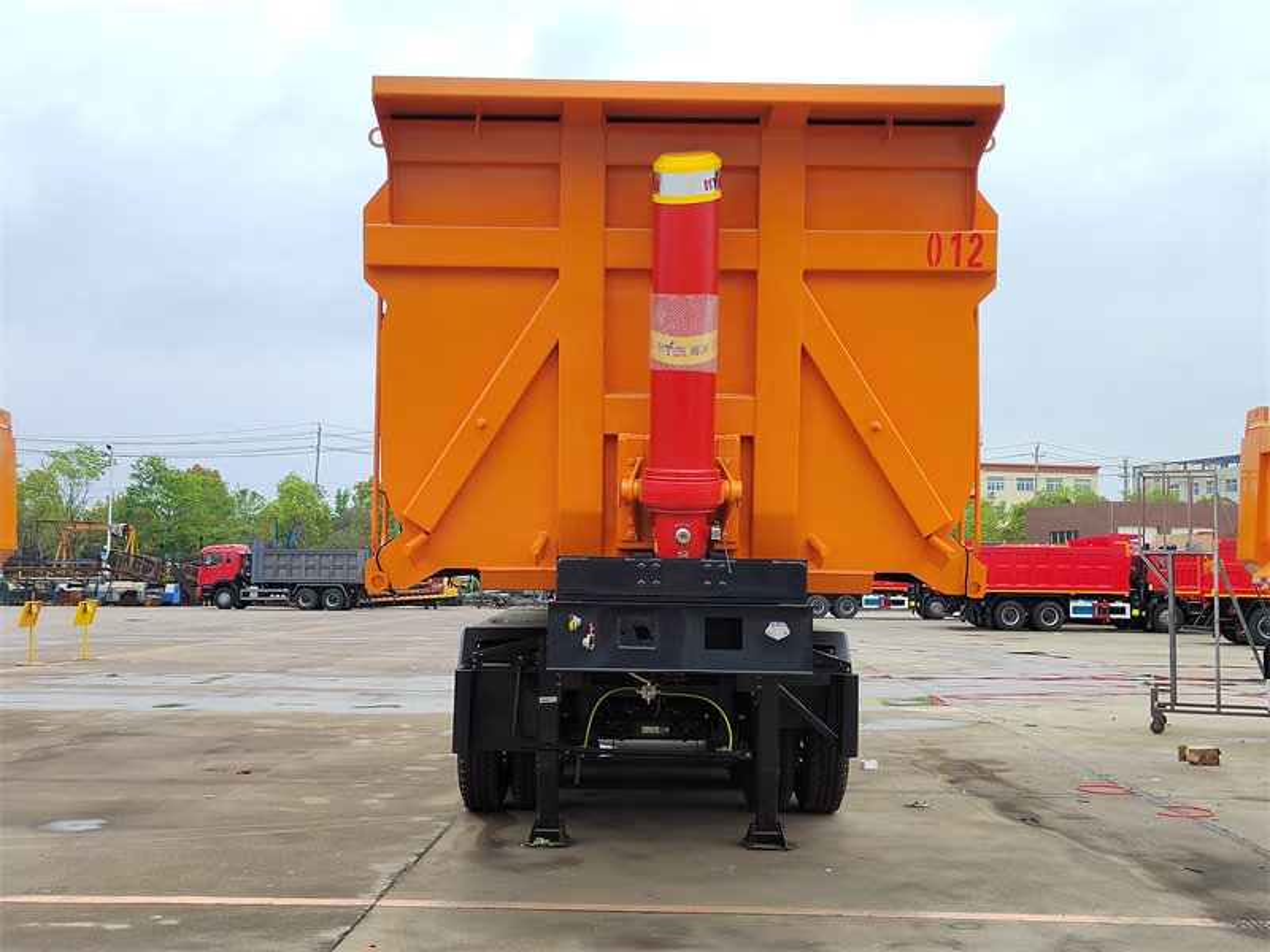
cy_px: 476
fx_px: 1468
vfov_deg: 36.0
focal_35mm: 40
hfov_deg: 46.8
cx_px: 635
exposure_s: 1/227
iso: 100
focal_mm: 5.52
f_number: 1.9
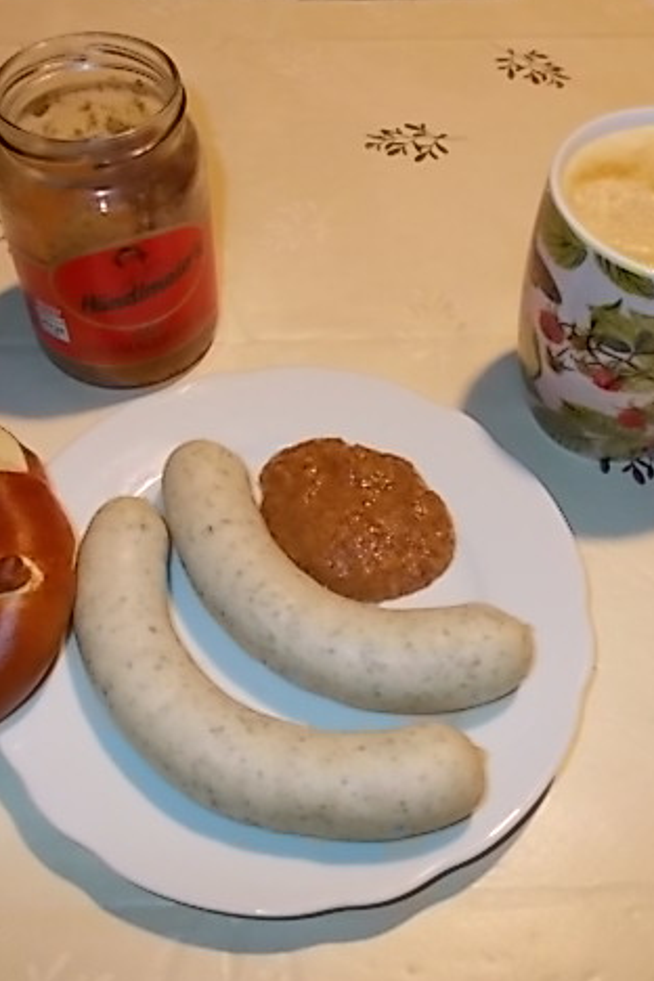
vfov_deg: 51.9
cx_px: 300
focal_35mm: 37
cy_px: 490
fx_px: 1008
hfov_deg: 35.9
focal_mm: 4.6
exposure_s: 1/25
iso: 200
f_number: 3.2
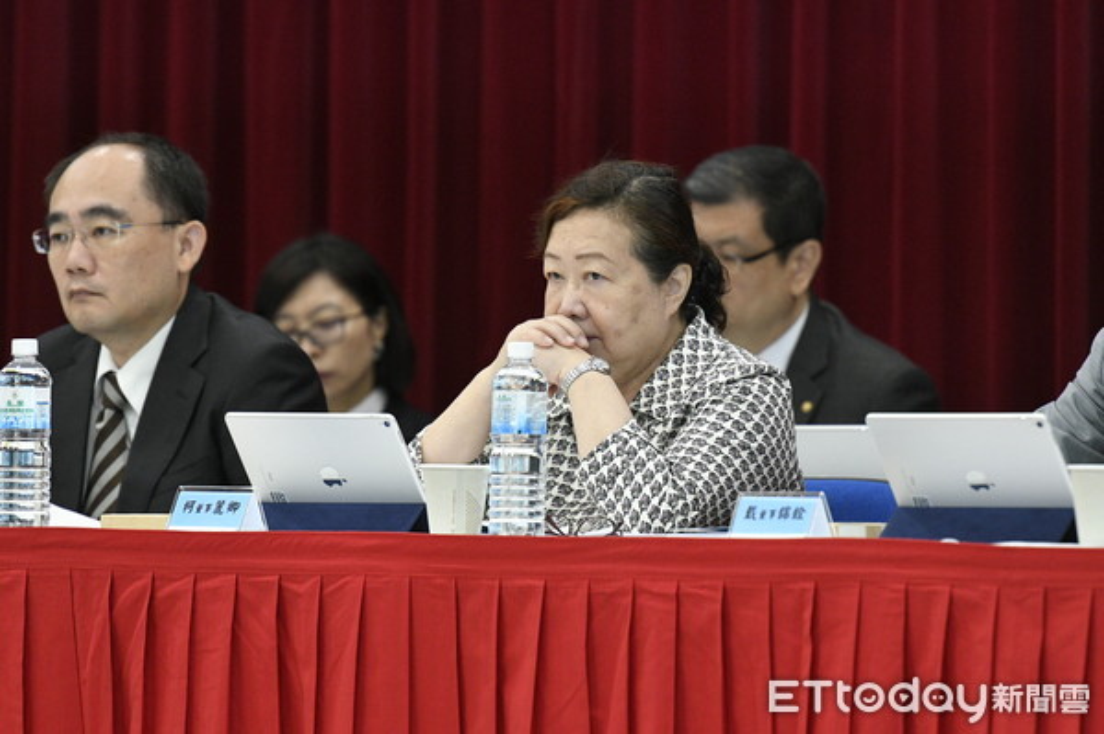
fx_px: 12869
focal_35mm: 420
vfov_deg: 3.3
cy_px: 367
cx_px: 552
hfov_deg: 4.9
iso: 3200
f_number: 5
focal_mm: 280
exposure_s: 1/125
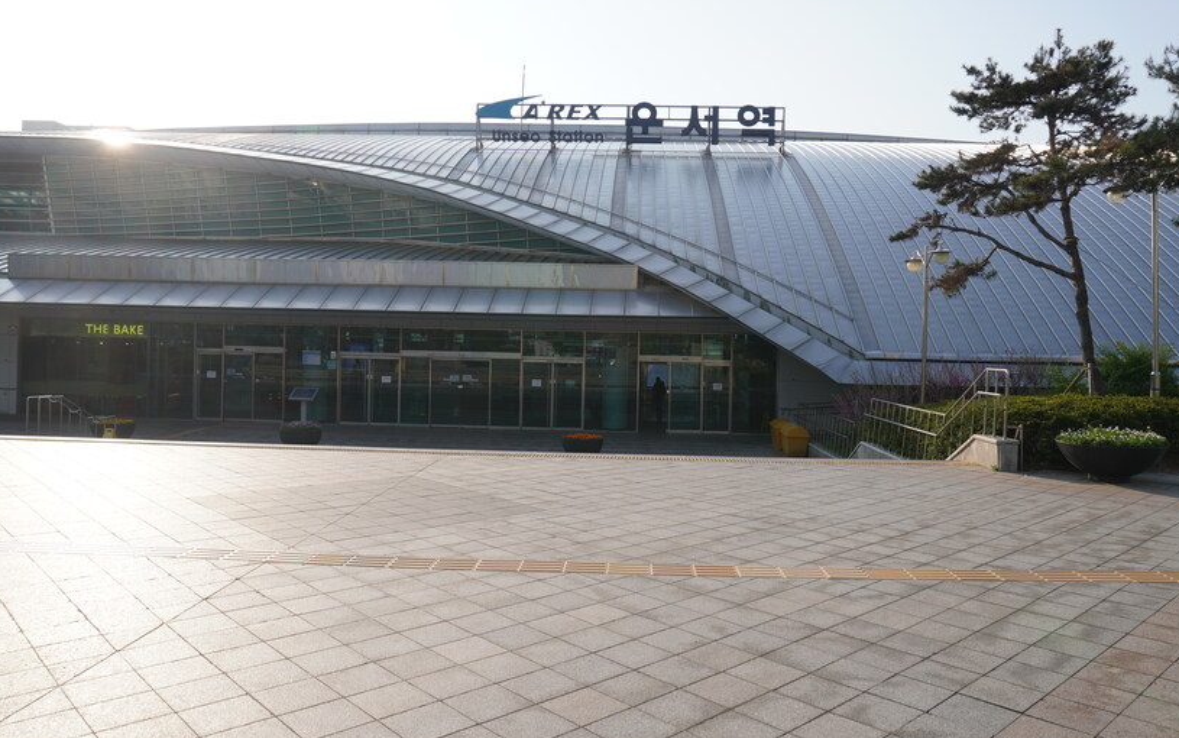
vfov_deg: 46.0
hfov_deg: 68.3
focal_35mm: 27
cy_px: 352
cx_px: 623
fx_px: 868
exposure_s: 1/200
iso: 100
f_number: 8
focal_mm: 16
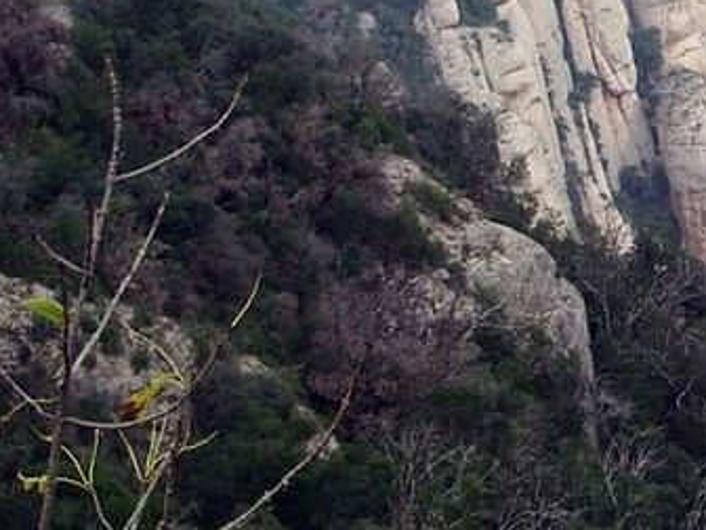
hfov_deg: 12.6
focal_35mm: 149
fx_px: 3039
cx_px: 1046
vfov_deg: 9.9
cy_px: 57
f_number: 5
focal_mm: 8.2
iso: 50
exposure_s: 1/125
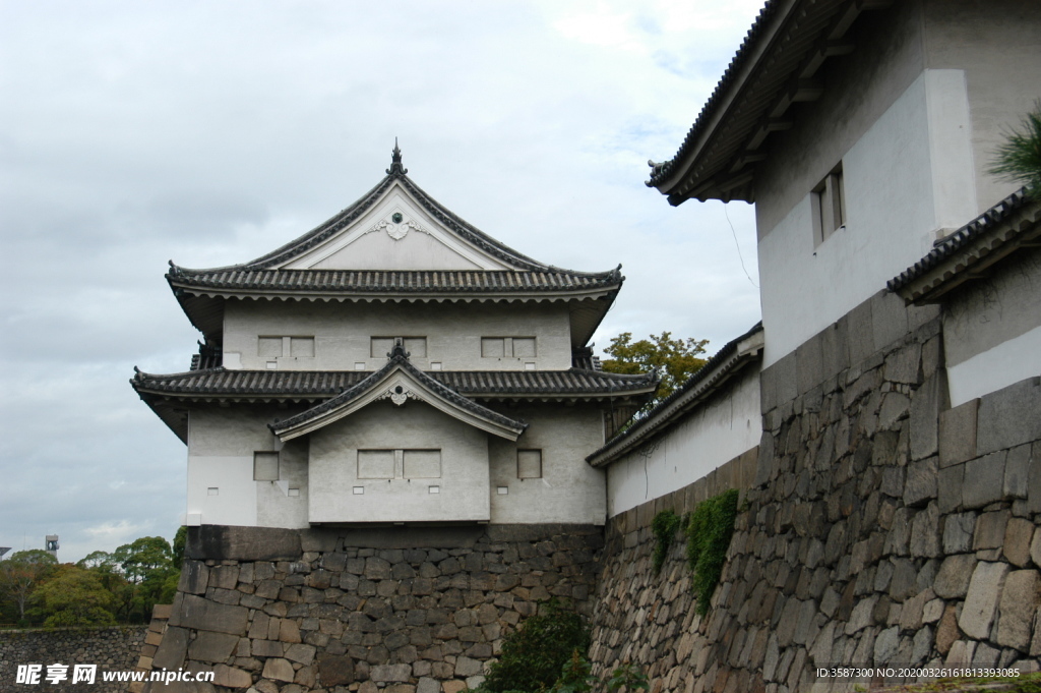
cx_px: 520
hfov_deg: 38.9
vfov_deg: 26.4
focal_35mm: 51
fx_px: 1474
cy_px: 346
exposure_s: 1/400
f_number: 7.1
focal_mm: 34
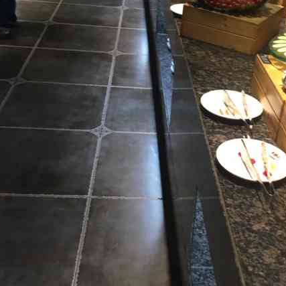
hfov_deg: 30.2
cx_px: 202
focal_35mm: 56
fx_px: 523
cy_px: 52
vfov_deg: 29.8
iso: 80
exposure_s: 1/33
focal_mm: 4.15
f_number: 2.2
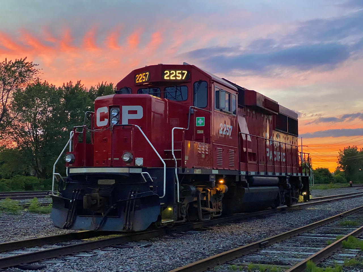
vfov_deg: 28.0
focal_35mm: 52
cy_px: 136
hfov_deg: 36.8
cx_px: 182
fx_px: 545
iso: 250
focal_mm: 6
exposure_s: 1/60
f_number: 2
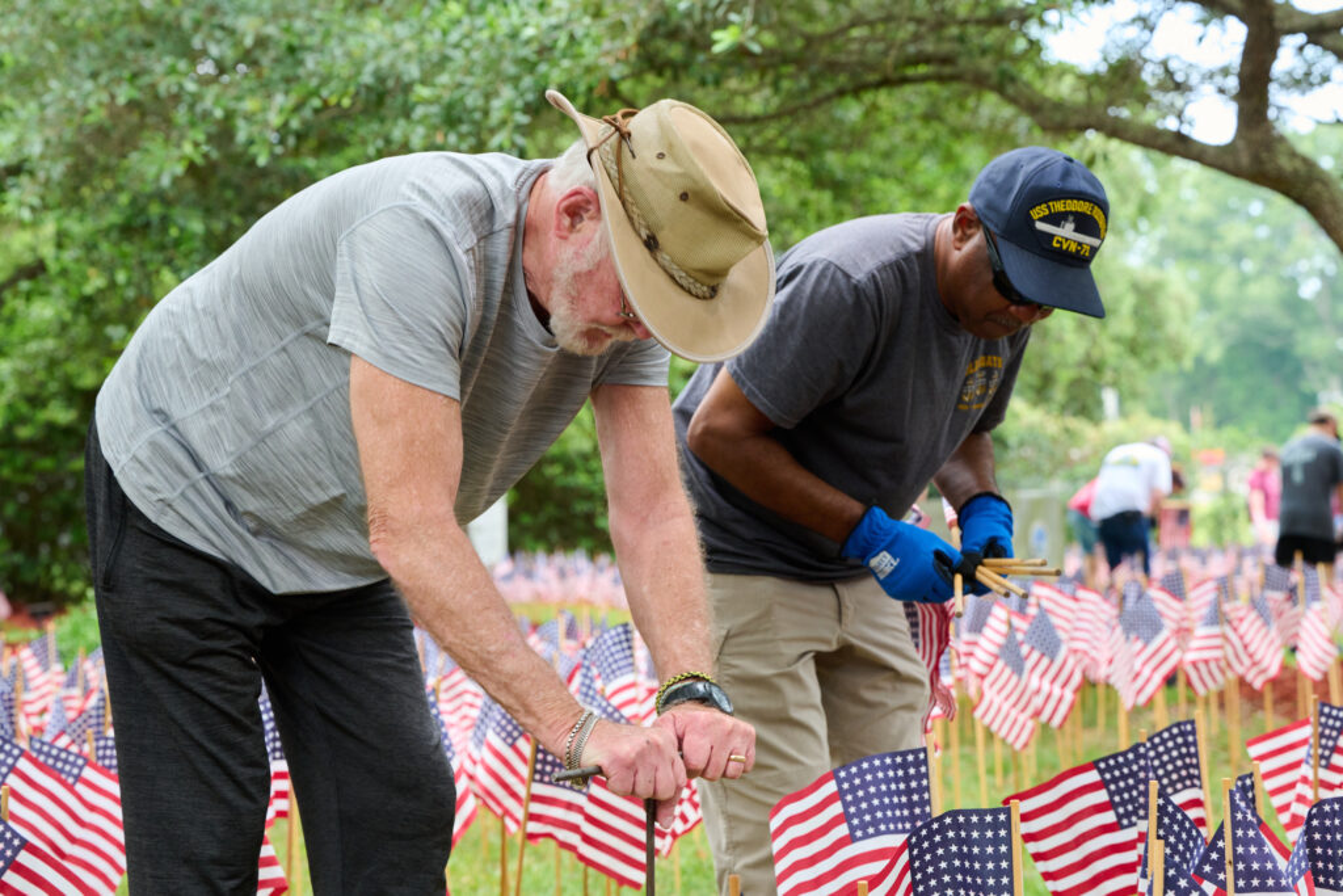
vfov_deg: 19.5
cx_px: 672
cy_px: 448
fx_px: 2612
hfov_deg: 28.8
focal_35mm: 70
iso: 1250
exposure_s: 1/320
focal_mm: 70
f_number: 5.6
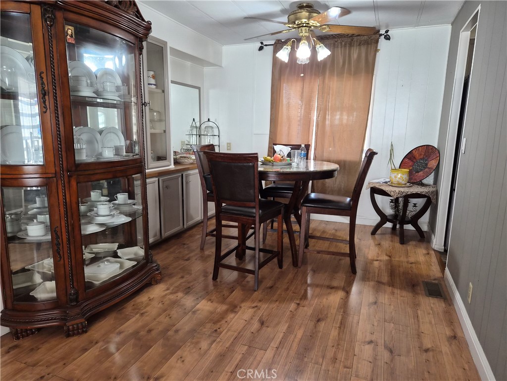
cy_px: 190
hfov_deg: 73.9
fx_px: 337
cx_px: 254
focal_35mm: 23
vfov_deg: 58.9
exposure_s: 1/120
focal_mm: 5.4
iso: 250
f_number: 1.8
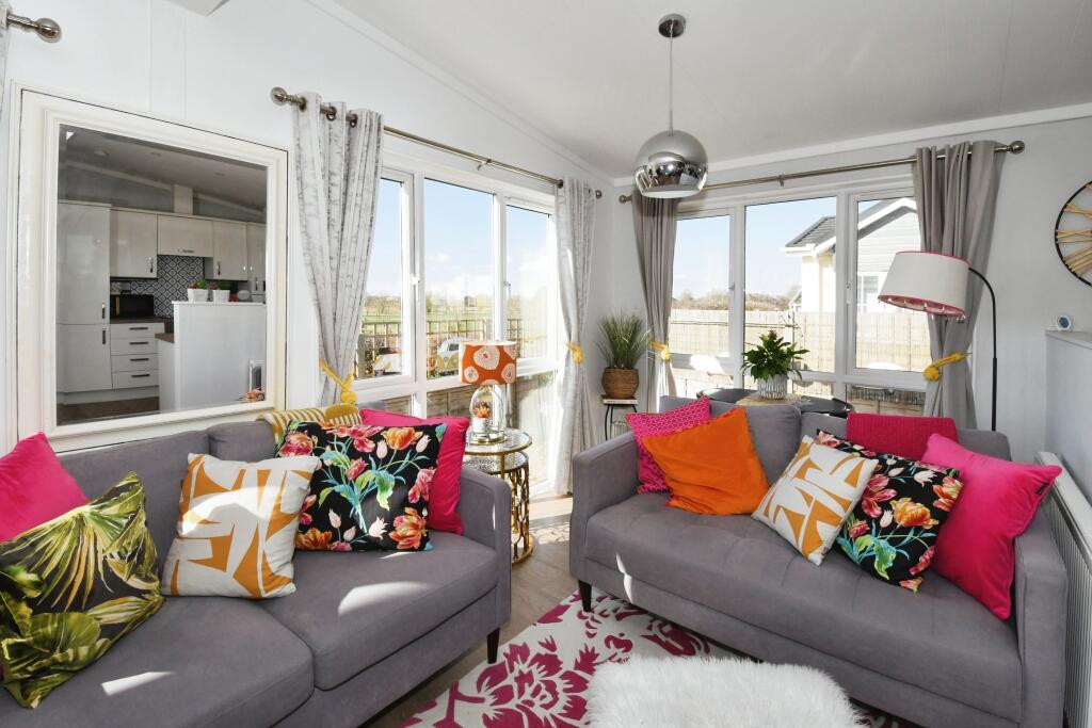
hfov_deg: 100.4
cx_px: 546
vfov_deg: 77.3
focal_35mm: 15
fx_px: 455
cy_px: 364
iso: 800
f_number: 13
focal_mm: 10
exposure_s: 1/250
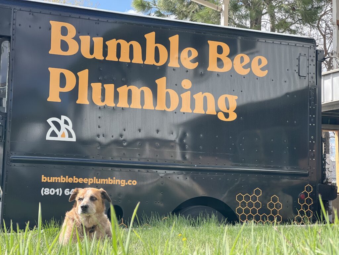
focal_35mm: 77
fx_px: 754
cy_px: 128
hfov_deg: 25.3
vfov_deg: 19.1
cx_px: 170
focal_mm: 9
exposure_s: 1/184
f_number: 2.8
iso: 32
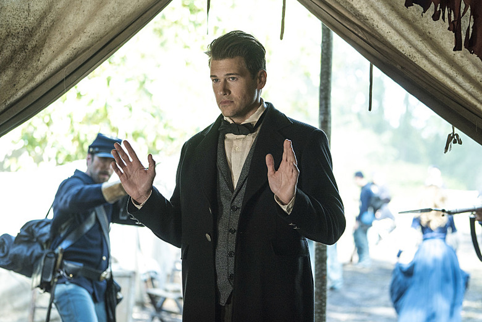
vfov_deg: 13.4
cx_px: 241
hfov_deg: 20.0
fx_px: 1366
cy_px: 161
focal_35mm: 102
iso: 1250
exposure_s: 1/400
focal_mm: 102
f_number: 4
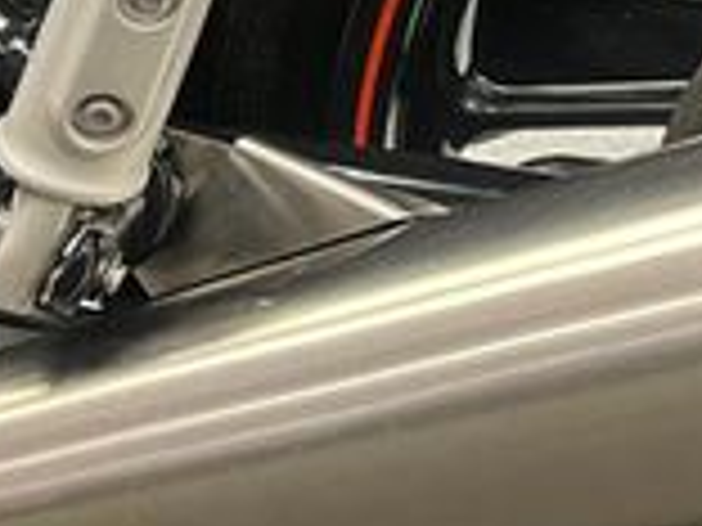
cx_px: 878
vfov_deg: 13.7
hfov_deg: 17.4
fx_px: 2170
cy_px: 54
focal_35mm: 107
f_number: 1.6
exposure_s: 1/50
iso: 320
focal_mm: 5.1
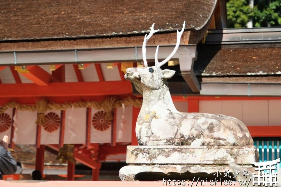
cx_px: 140
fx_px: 710
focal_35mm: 91
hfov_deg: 22.4
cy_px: 94
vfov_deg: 15.0
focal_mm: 60.8
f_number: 4
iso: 1600
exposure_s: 1/2000
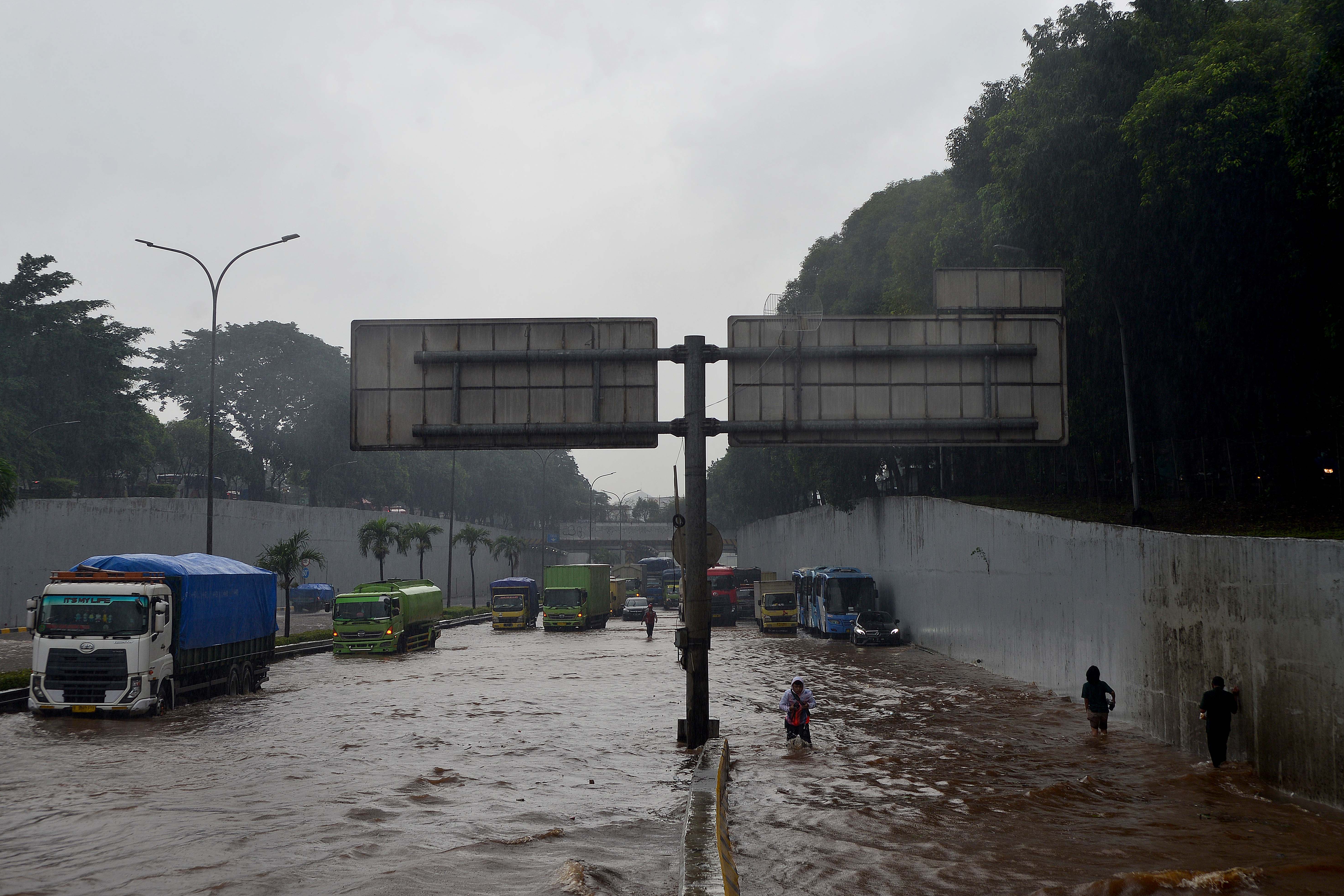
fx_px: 1530
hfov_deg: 47.4
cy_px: 452
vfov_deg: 32.6
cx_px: 673
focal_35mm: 41
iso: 125
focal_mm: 40
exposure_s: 1/160
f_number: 5.6
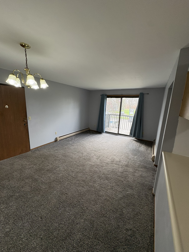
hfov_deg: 85.7
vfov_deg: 102.1
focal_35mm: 14
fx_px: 102
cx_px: 94
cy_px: 126
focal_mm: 2.22
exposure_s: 1/120
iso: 125
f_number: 2.2
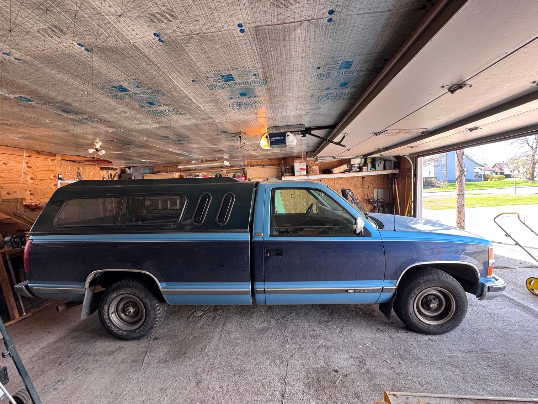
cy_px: 202
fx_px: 218
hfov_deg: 102.1
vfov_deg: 85.7
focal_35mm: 14
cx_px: 269
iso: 160
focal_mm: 2.22
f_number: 2.2
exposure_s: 1/99
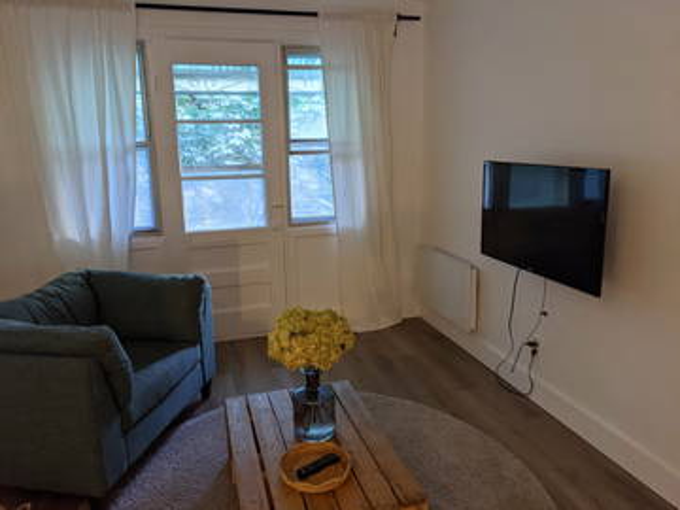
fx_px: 530
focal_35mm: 27
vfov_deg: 51.4
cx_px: 340
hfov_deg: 65.3
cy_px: 255
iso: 396
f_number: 1.73
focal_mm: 4.38
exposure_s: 1/120
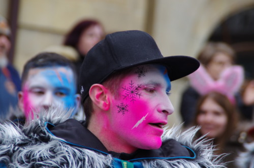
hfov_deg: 6.9
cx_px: 127
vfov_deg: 4.6
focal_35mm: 300
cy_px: 84
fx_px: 2112
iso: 800
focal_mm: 200
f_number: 6.3
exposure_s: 1/250
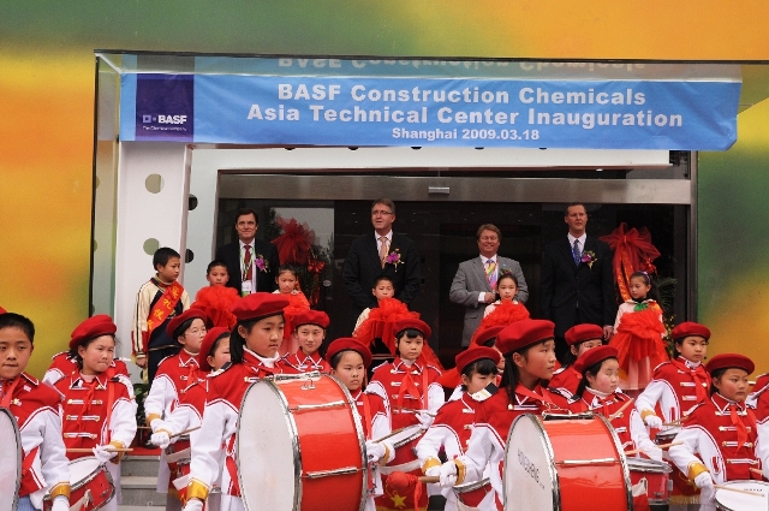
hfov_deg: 41.2
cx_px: 384
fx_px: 1024
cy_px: 256
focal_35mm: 48
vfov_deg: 28.0
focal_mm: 32
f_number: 5.6
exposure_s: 1/500
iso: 400
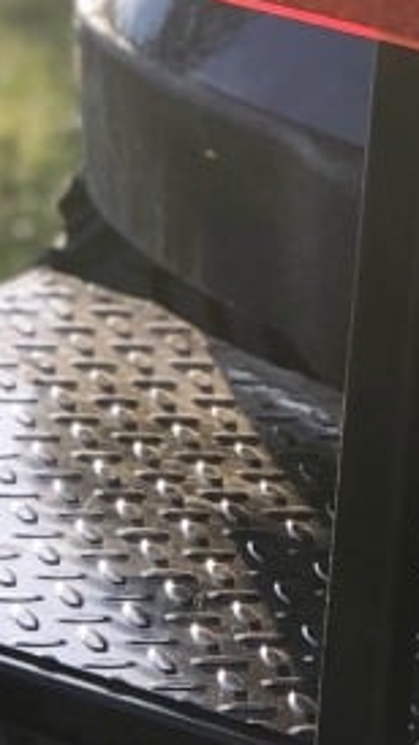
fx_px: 5376
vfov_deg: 7.8
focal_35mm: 272
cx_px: 370
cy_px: -264
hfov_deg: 4.5
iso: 32
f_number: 2.8
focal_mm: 6.6
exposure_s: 1/120
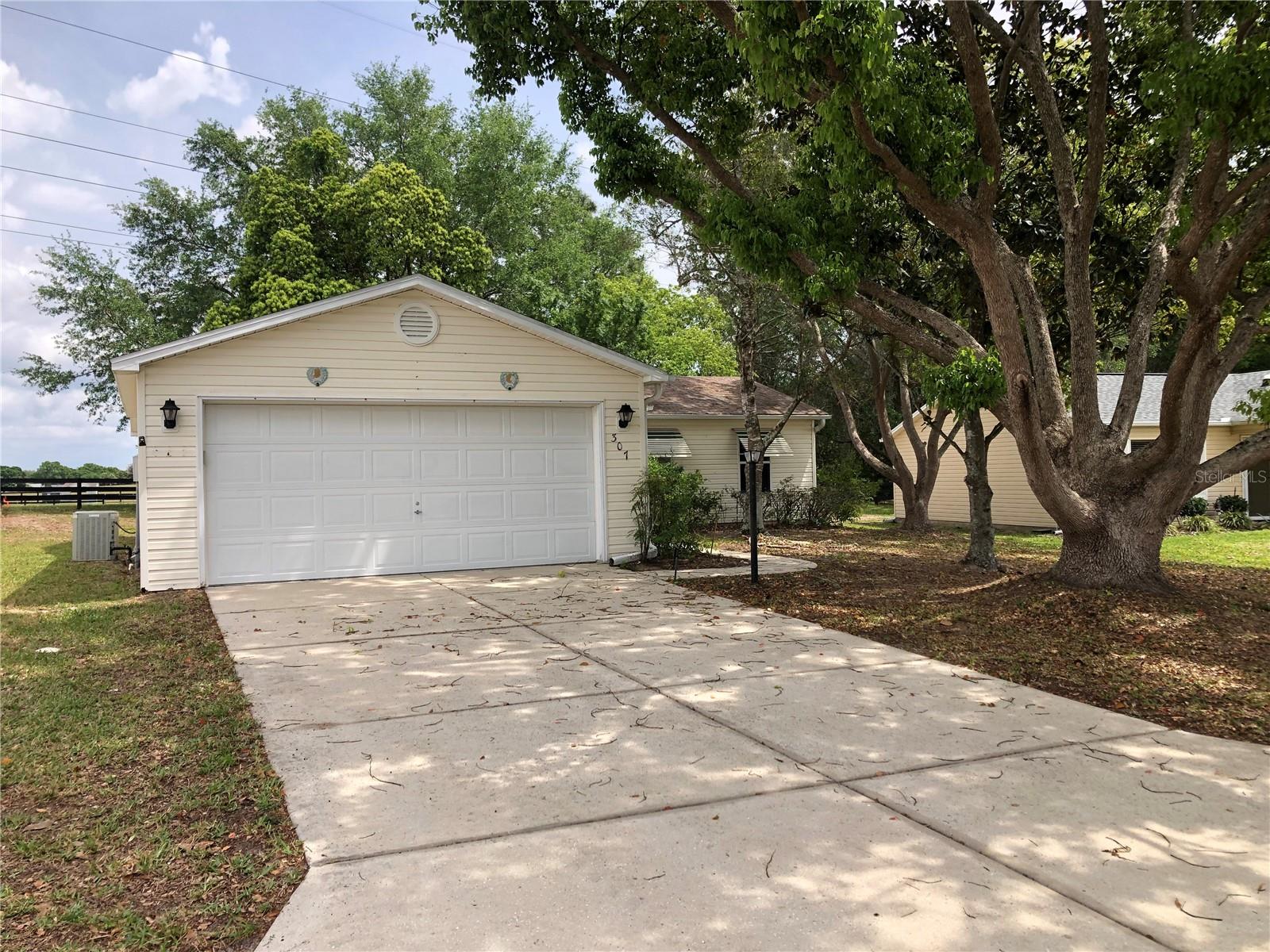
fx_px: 1027
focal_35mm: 28
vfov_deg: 49.7
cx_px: 635
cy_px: 476
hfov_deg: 63.4
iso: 20
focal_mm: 3.99
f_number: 1.8
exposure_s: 1/1312
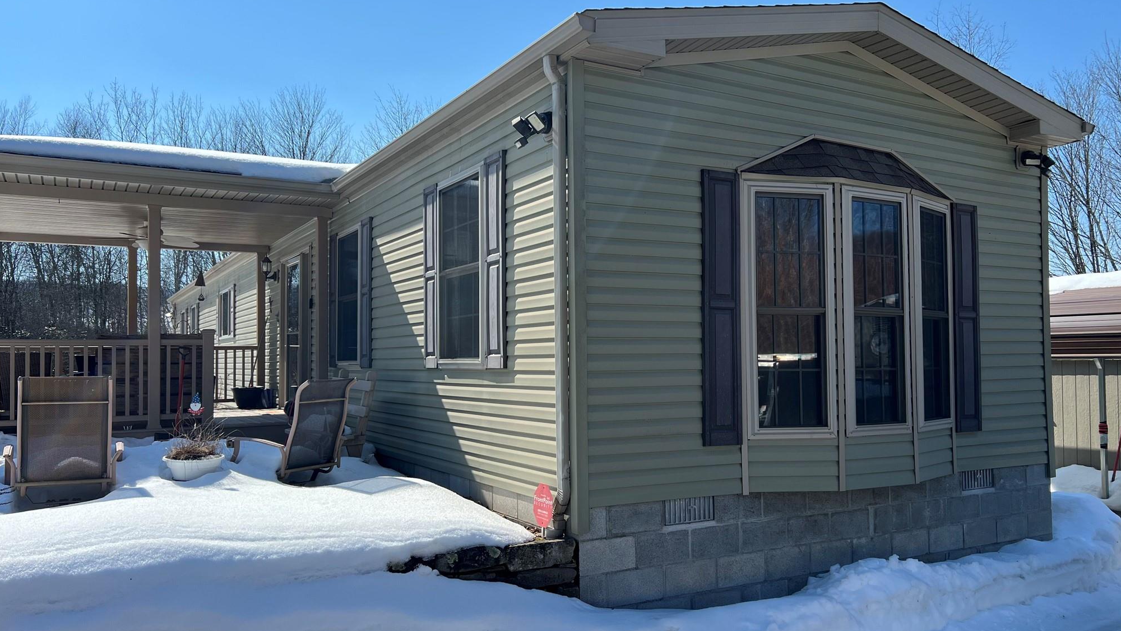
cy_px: 325
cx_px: 562
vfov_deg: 40.2
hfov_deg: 66.1
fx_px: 862
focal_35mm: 29
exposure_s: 1/4115
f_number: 1.5
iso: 50
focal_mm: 5.7
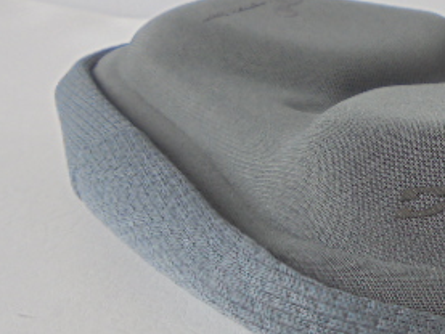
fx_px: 772
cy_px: 172
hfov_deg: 29.7
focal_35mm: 60
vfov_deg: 24.4
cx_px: 458
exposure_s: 1/50
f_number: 3.5
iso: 100
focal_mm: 4.6
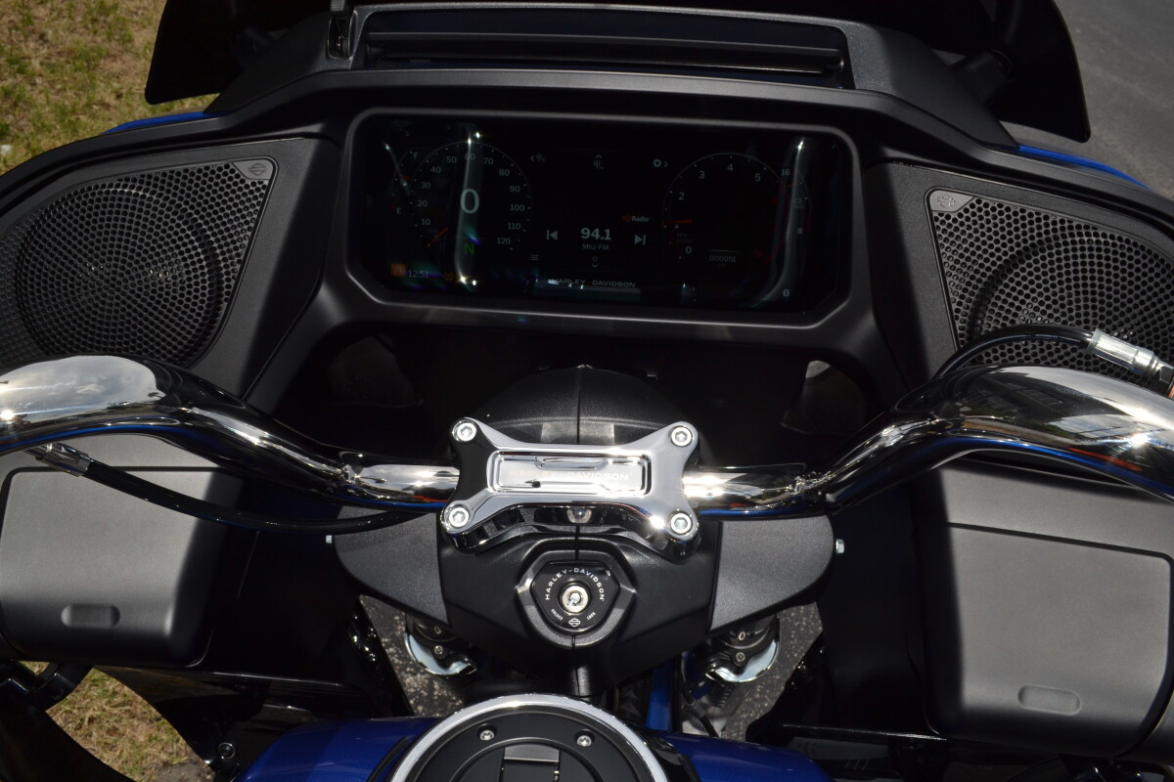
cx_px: 587
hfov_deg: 57.2
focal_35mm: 33
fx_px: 1076
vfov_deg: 40.0
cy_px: 391
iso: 100
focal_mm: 22
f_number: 14
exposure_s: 1/200
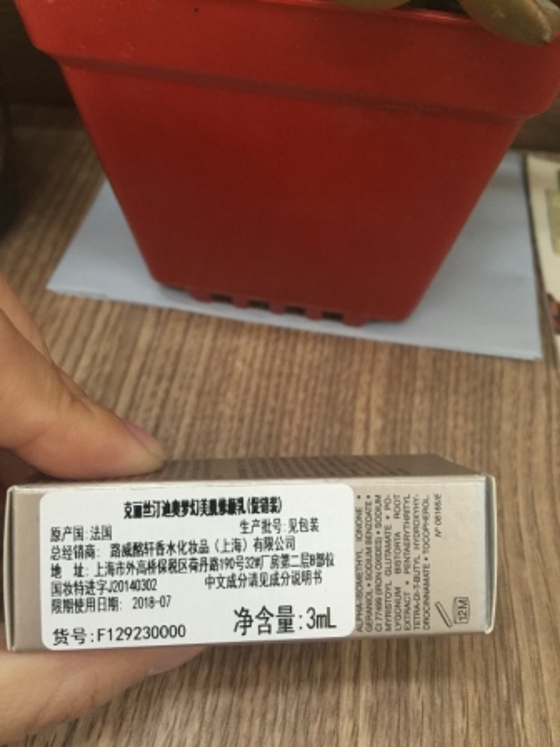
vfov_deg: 61.7
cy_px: 374
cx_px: 280
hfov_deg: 48.2
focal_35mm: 29
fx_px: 626
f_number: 2.2
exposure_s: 1/17
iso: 100
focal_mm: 4.15
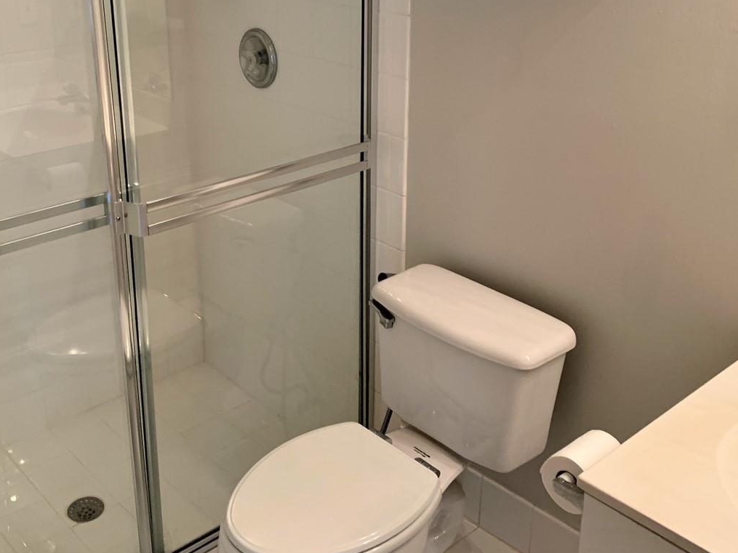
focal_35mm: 41
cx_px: 299
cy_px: 165
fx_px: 874
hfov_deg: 45.6
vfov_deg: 34.6
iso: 160
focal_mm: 4.25
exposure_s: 1/60
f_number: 1.8
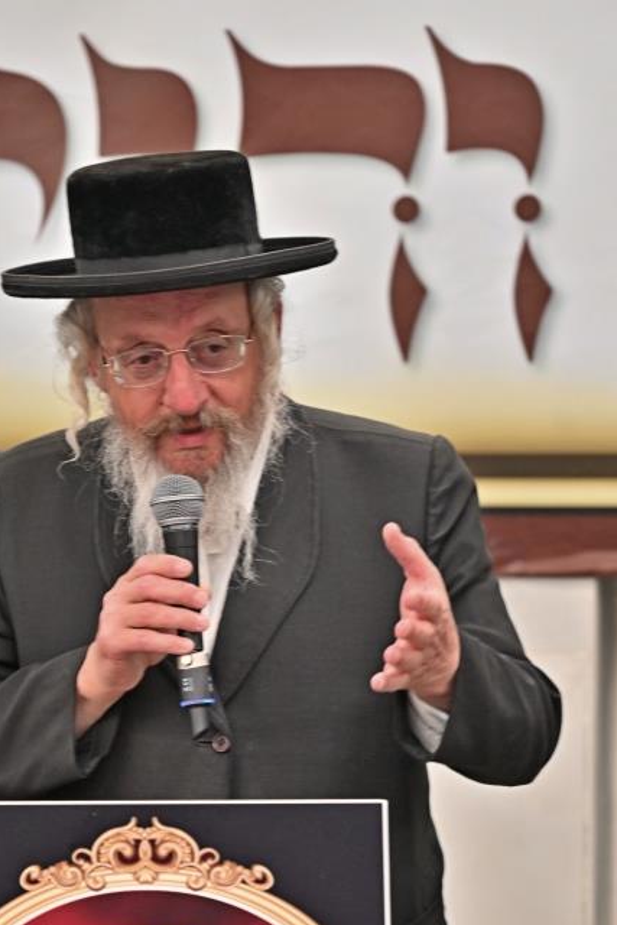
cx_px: 210
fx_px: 4933
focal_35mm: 192
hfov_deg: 7.2
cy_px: 728
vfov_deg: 10.7
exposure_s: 1/160
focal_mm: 120
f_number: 4
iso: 1000
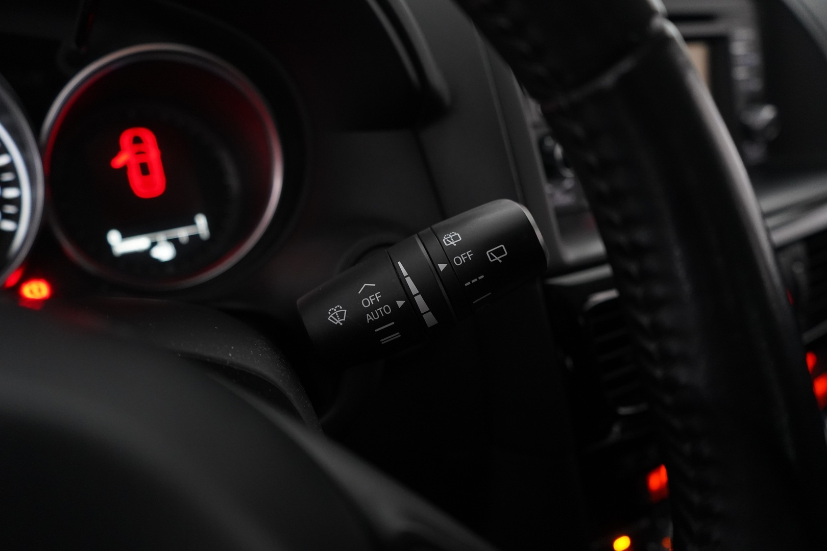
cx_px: 414
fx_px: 643
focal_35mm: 28
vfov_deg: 46.4
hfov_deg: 65.5
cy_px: 276
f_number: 3.5
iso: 4000
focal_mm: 28
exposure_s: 1/60
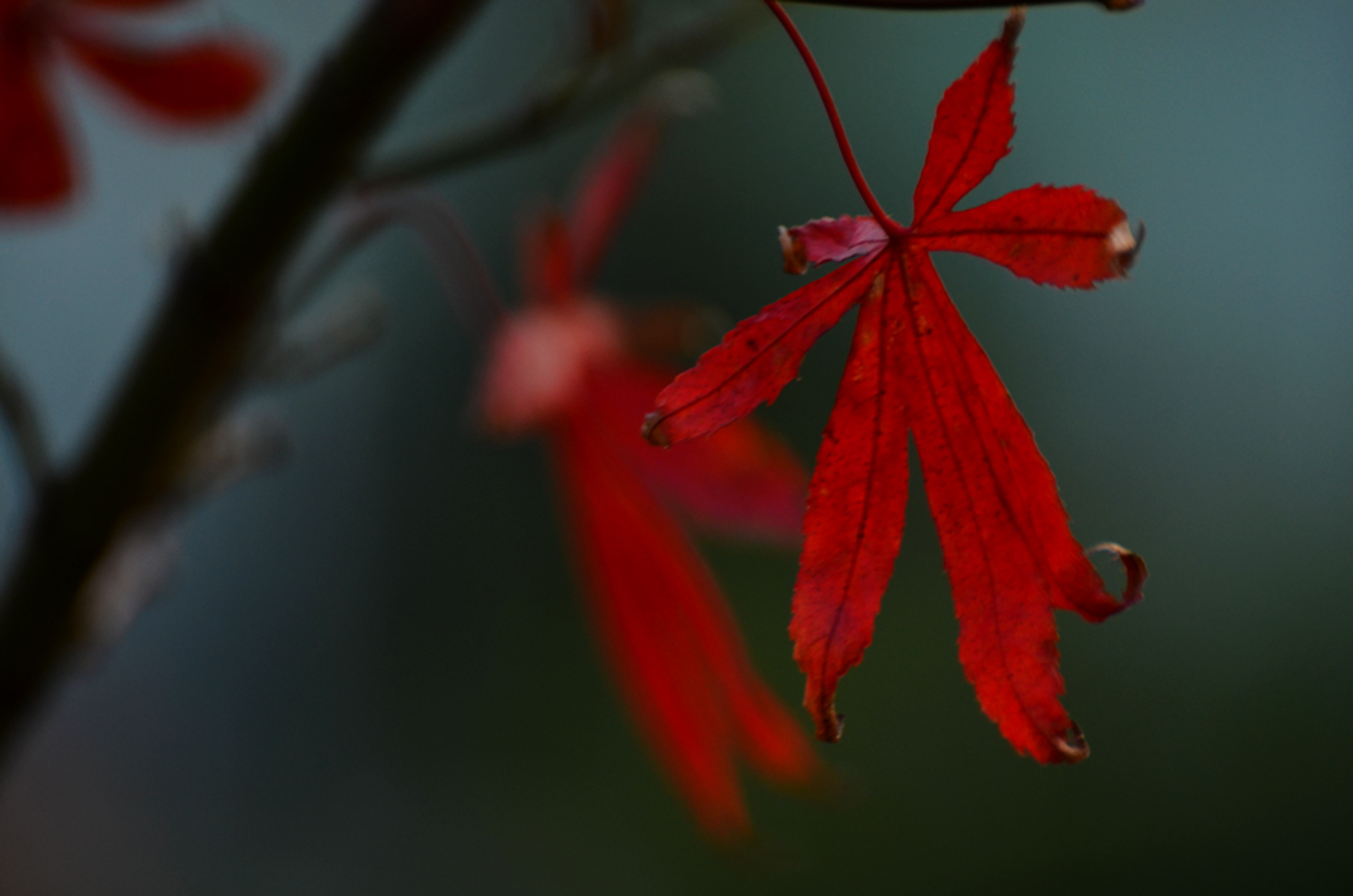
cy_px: 448
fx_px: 14064
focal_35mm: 375
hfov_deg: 5.5
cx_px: 676
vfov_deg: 3.6
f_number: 5.6
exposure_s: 1/60
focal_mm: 250
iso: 320
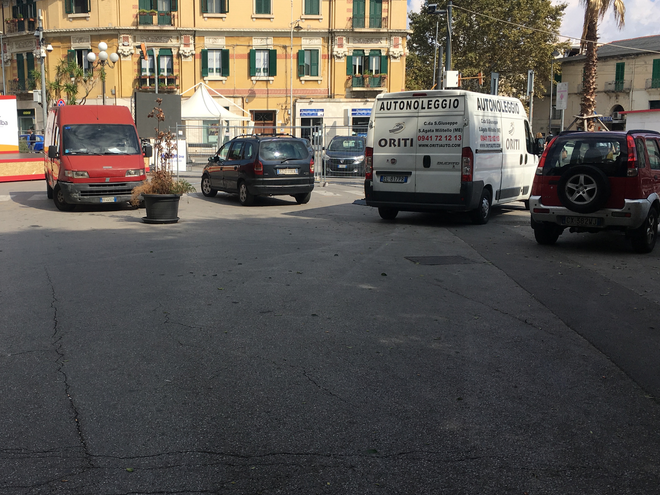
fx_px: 782
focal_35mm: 41
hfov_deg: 45.2
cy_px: 244
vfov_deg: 35.1
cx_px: 228
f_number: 2.2
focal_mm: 4.15
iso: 25
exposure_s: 1/1672
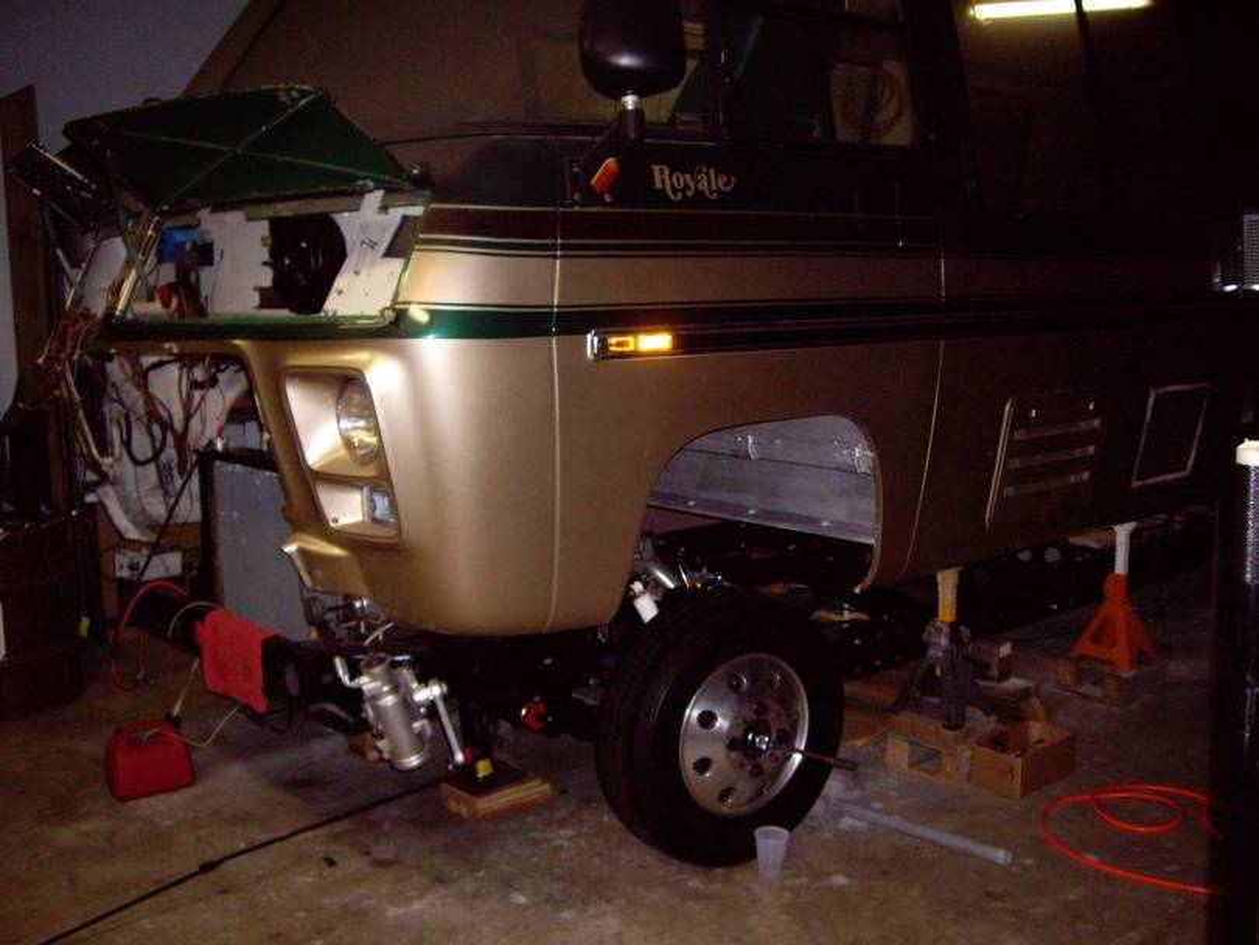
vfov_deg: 37.7
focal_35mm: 38
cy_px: 472
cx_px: 630
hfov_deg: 49.0
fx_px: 1382
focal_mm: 6.2
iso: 200
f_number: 2.7
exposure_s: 1/40
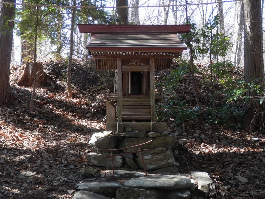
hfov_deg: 42.1
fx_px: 344
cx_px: 132
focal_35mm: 45
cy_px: 100
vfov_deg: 32.2
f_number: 3.8
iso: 125
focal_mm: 8
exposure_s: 1/80
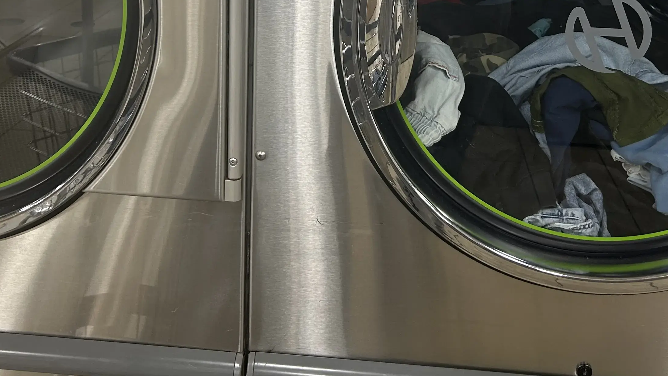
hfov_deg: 39.9
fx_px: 921
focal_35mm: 52
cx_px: 334
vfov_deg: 21.8
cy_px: -40
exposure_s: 1/60
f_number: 1.5
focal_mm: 5.7
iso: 80
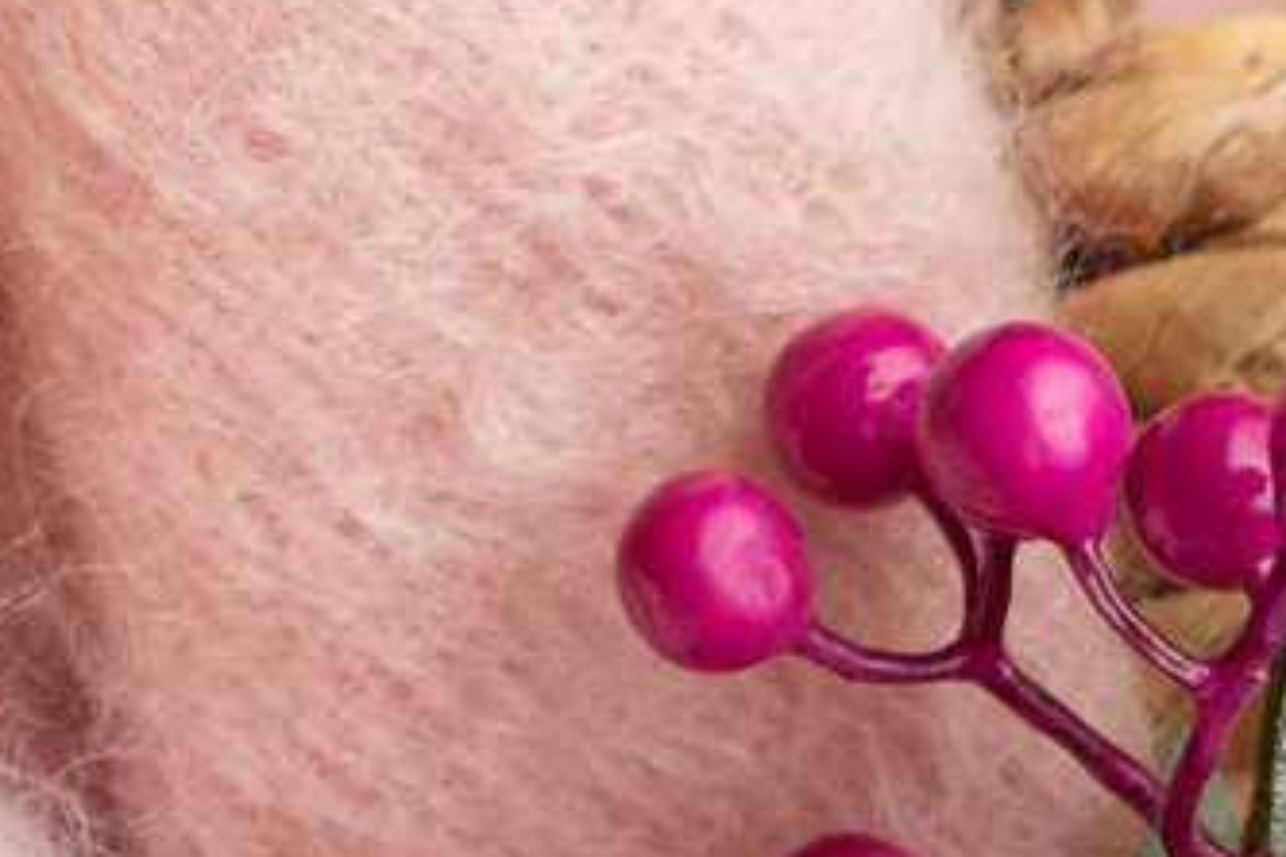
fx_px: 9609
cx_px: -1541
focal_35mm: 269
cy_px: 1386
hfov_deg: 7.3
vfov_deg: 5.1
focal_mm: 35
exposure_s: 1/200
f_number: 2.5
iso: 100
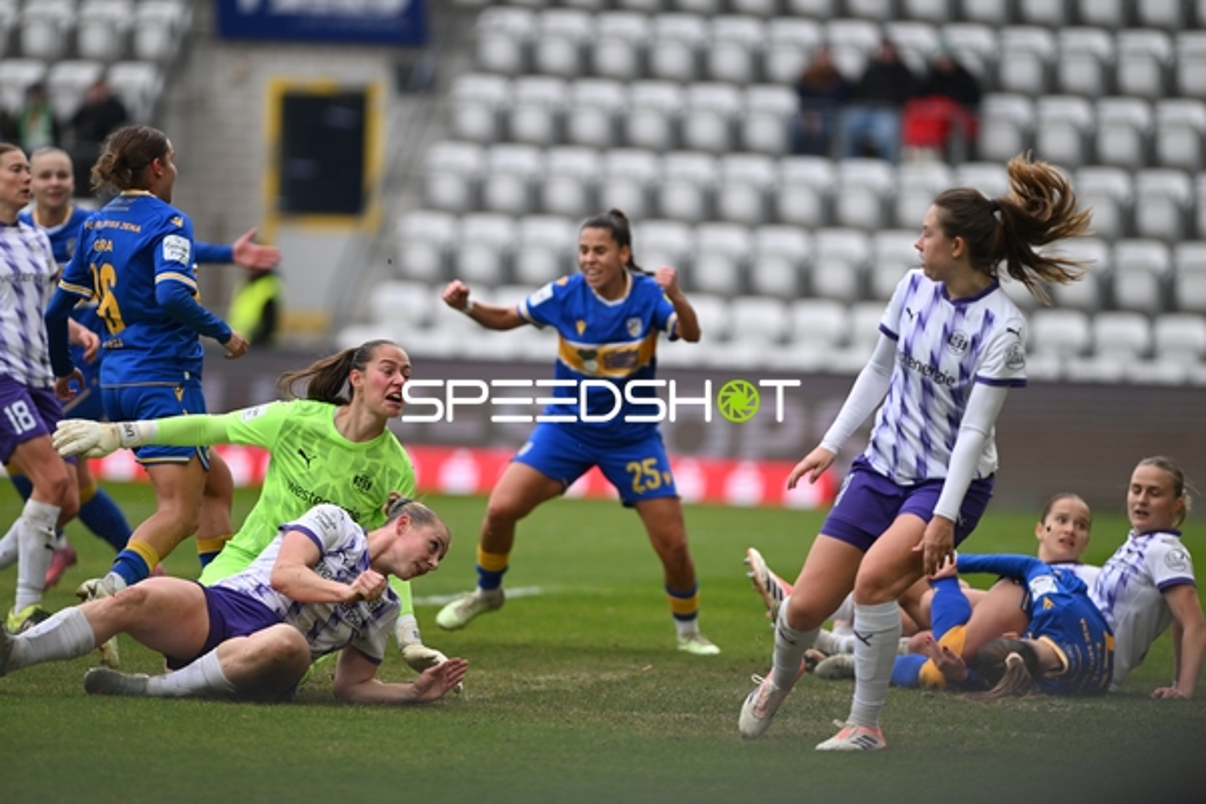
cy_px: 402
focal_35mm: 300
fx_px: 10049
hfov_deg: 6.9
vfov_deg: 4.6
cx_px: 603
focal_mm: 300
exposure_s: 1/2000
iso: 800
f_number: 2.8
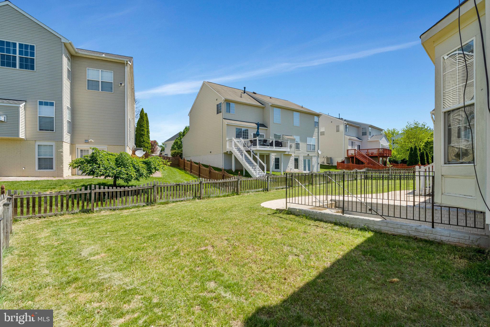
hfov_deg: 96.8
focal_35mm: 16
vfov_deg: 73.7
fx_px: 218
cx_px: 245
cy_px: 164
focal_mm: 16
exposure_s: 1/1600
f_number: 7.1
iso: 1250
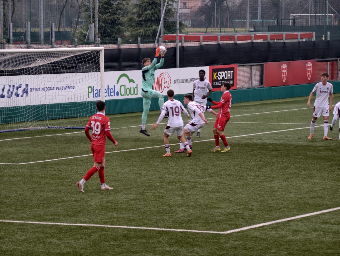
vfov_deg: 7.4
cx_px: 170
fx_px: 1967
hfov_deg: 9.9
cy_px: 128
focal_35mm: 200
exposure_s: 1/100
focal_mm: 52.83
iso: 108
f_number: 2.67
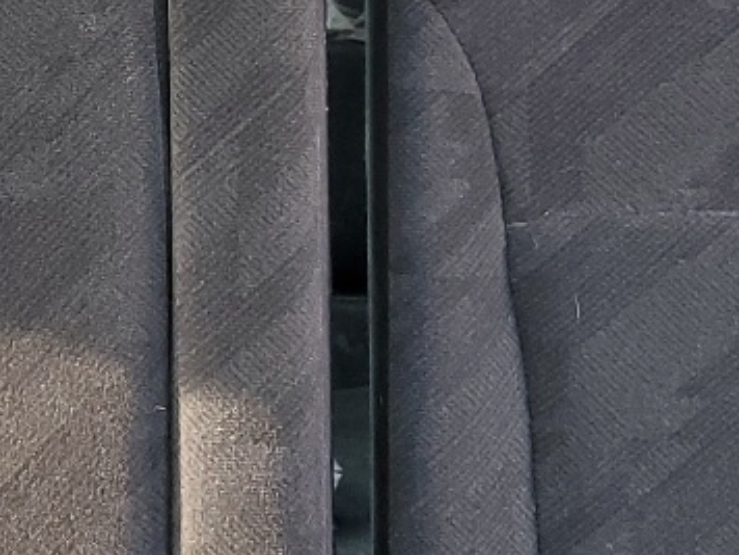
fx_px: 2498
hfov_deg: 16.6
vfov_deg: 12.5
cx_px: 73
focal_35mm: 117
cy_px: 35
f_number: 1.5
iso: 79
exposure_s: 1/120
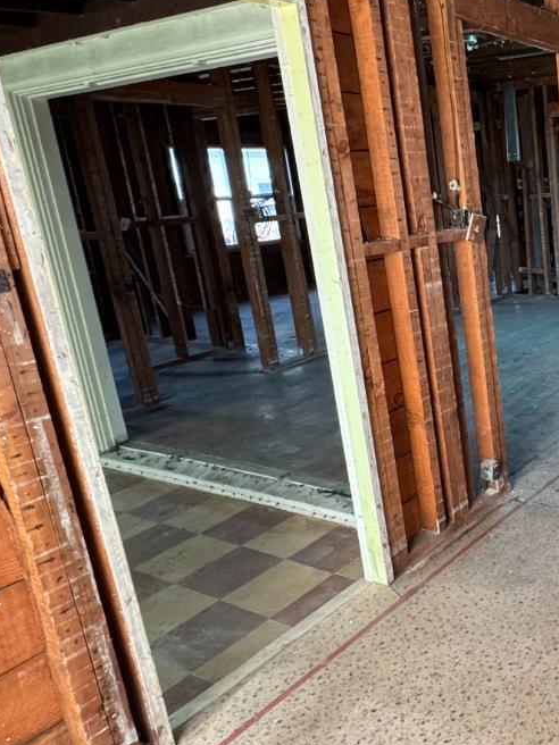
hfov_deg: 36.6
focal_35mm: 32
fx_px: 689
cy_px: 333
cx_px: 629
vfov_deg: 56.7
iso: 320
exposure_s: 1/79
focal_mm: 2.22
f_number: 2.2
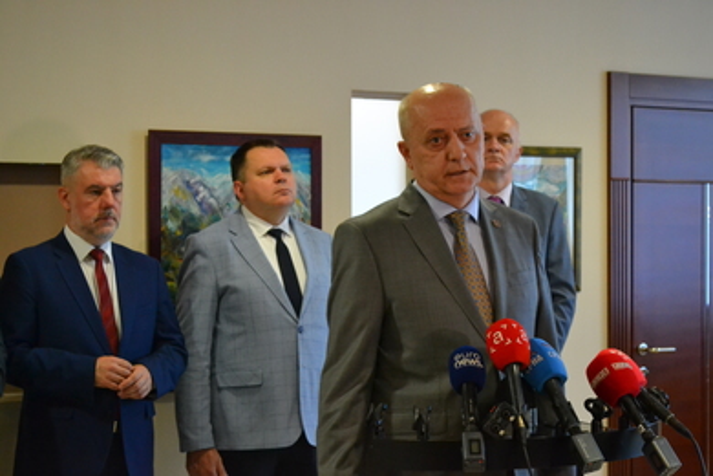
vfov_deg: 17.5
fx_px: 1545
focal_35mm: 78
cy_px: 238
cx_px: 356
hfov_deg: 26.0
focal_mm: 52
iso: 3200
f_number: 5.6
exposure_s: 1/125
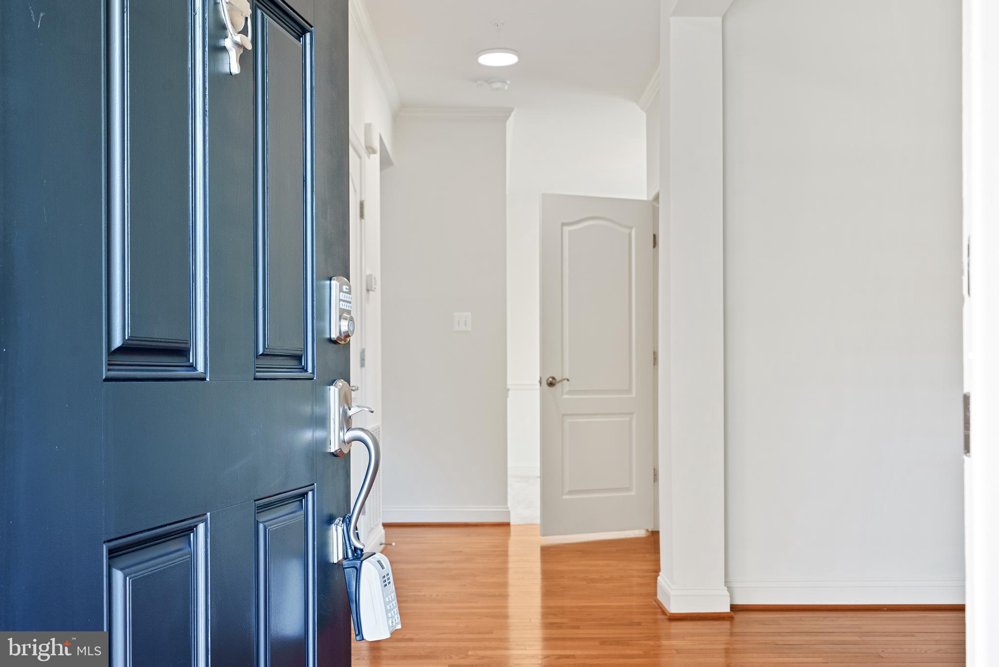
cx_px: 500
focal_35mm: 35
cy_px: 334
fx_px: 972
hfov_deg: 54.4
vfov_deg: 37.9
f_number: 8
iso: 400
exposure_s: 1/5
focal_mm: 35
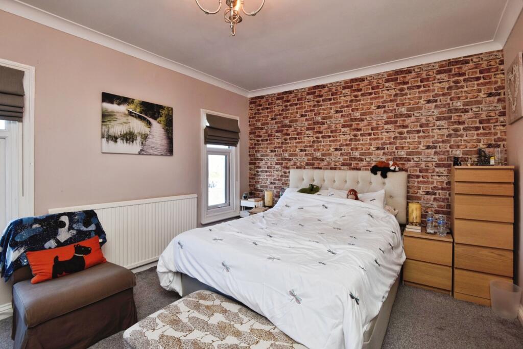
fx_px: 233
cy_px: 174
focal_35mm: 16
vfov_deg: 73.8
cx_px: 262
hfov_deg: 96.7
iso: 400
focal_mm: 16
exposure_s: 1/80
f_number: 7.1
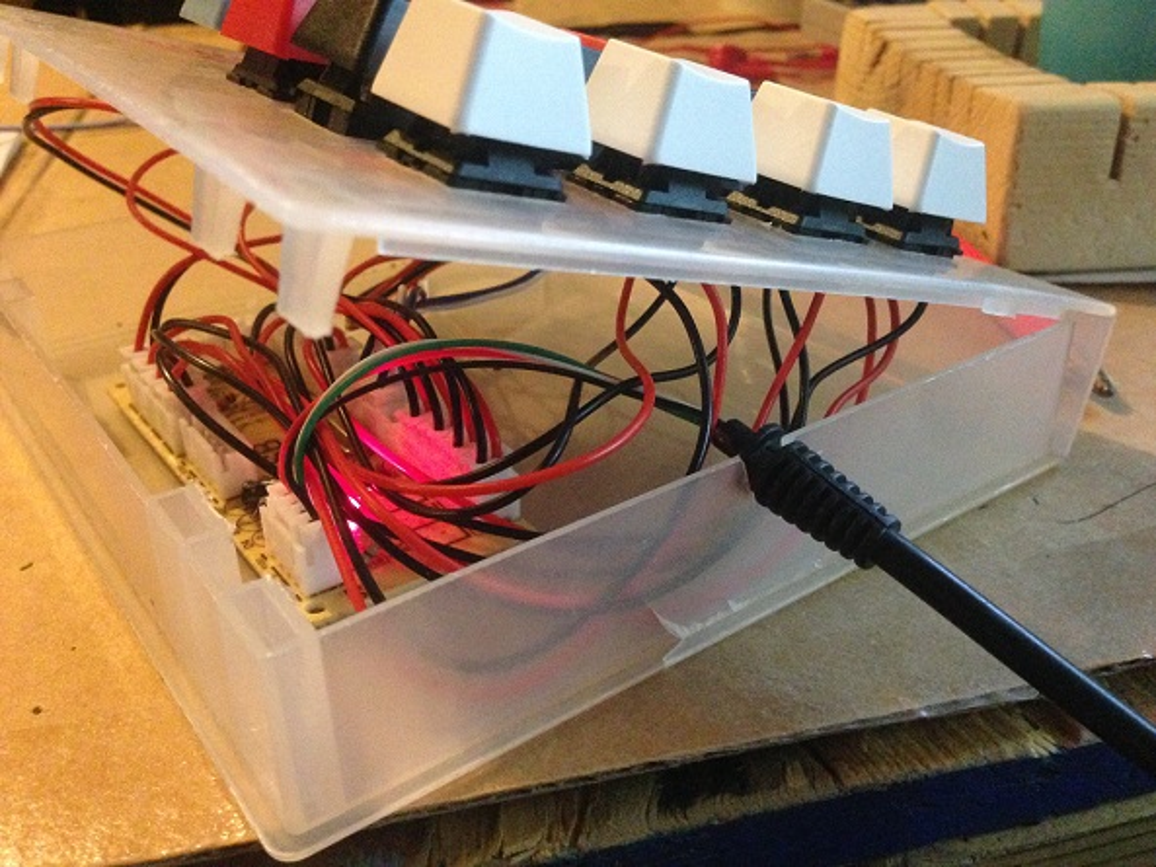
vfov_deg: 43.0
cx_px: 578
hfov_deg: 55.3
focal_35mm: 33
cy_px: 434
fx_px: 1102
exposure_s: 1/15
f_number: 2.4
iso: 800
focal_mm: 4.12
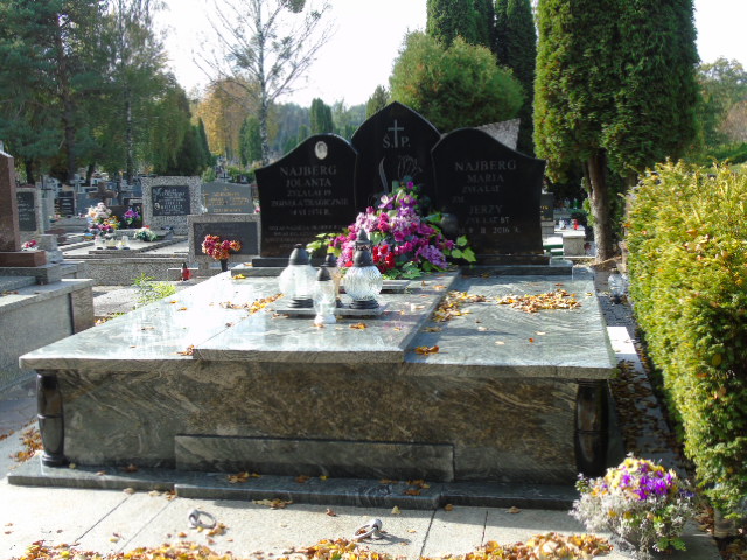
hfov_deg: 46.8
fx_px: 863
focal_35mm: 40
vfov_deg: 36.0
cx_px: 374
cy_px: 280
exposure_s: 1/125
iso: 80
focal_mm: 7.1
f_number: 3.9
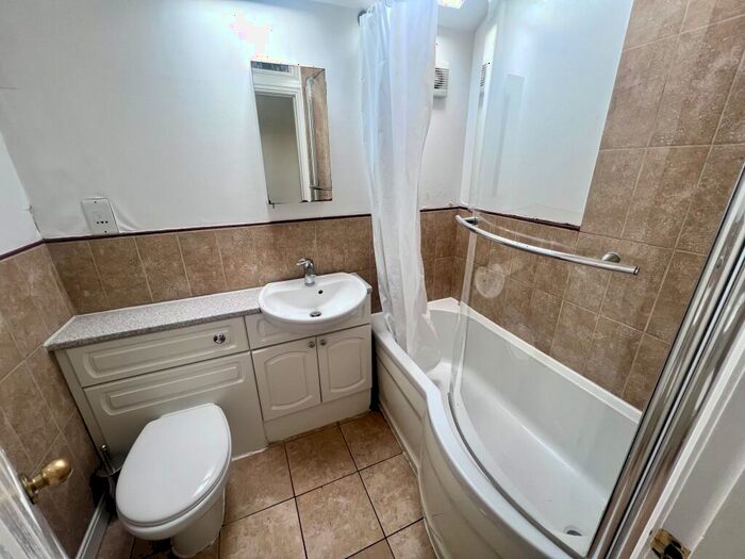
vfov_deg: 89.9
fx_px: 280
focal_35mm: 13
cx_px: 372
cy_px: 280
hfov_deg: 106.2
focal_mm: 1.57
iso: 50
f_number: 1.8
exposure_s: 1/99
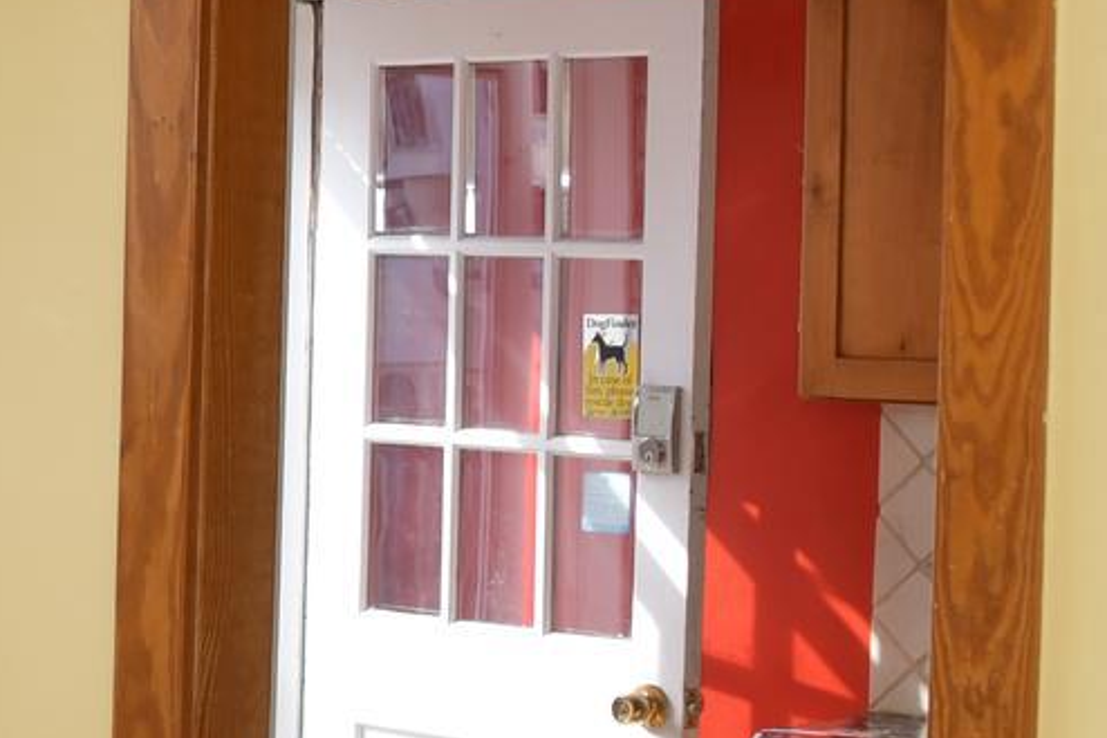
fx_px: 3443
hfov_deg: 16.3
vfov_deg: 12.2
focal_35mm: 112
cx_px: -661
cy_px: 320
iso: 100
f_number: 4.5
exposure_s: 1/250
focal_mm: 18
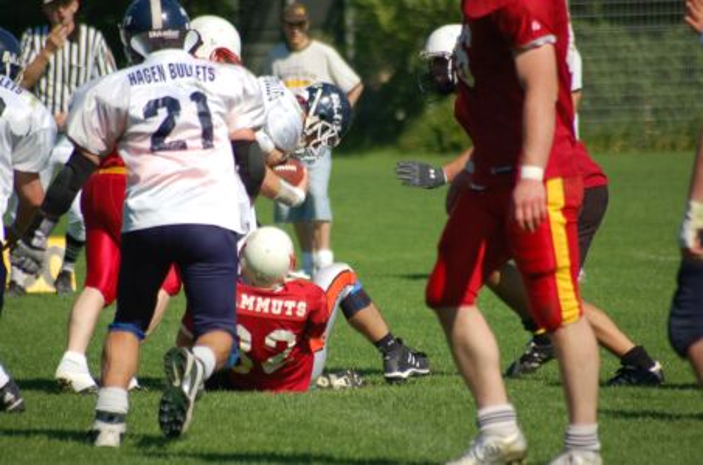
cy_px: 232
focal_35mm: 450
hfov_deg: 4.6
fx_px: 8769
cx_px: 352
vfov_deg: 3.0
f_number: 5.6
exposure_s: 1/1000
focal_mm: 300
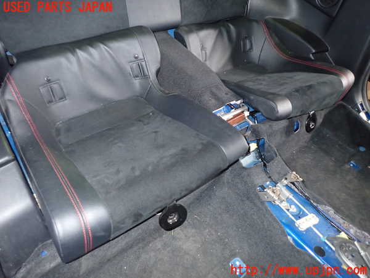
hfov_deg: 69.4
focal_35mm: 25
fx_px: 267
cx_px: 185
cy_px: 139
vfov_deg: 54.9
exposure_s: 1/30
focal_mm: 4.5
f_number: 2
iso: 500
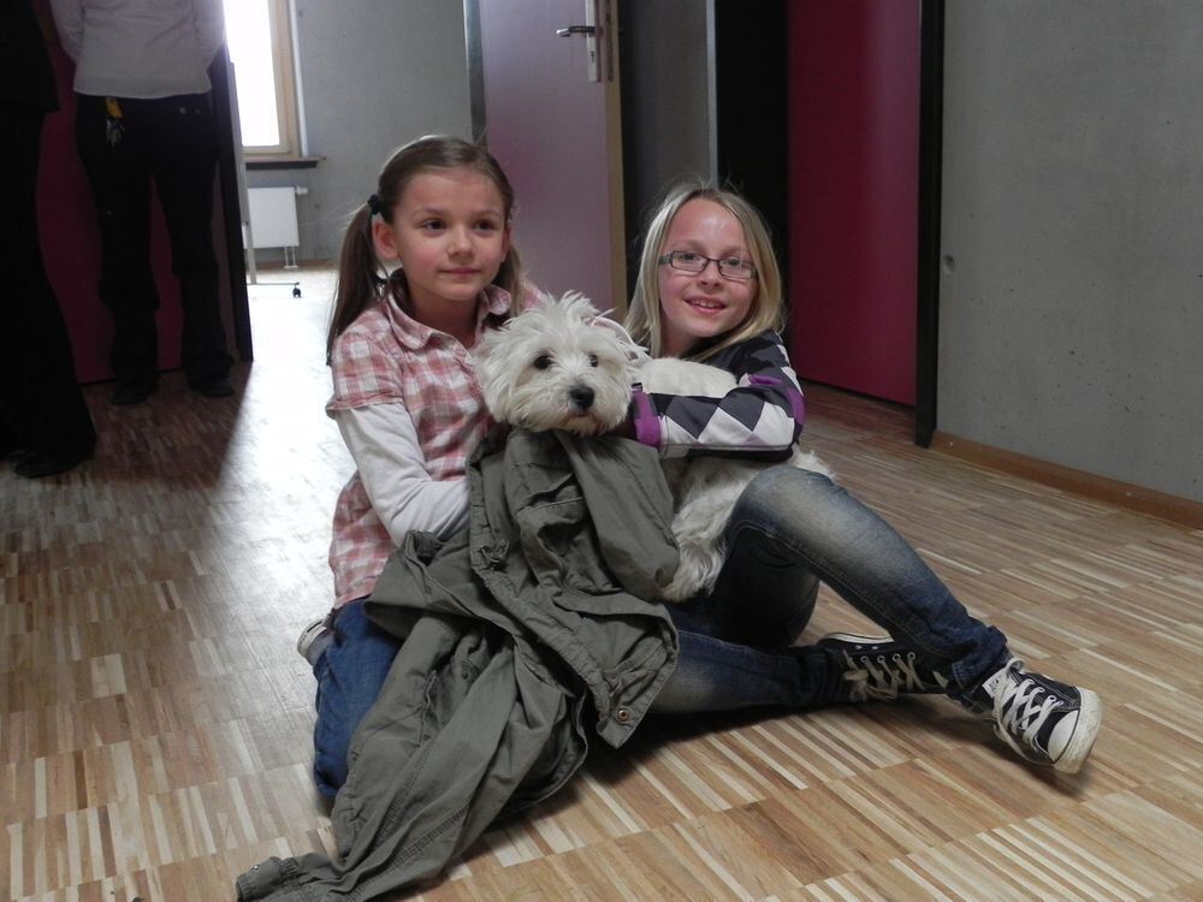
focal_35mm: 37
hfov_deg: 50.1
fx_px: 1286
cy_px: 451
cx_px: 602
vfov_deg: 38.7
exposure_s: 1/30
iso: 288
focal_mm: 6.6
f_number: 3.2
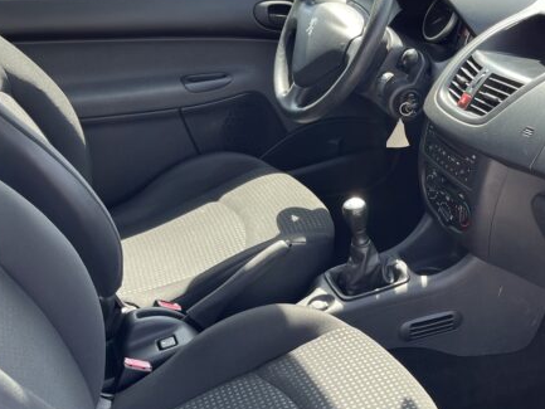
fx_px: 756
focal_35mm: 48
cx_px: 346
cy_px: 281
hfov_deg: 39.3
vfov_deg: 30.0
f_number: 1.6
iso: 40
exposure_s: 1/265
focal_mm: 5.1
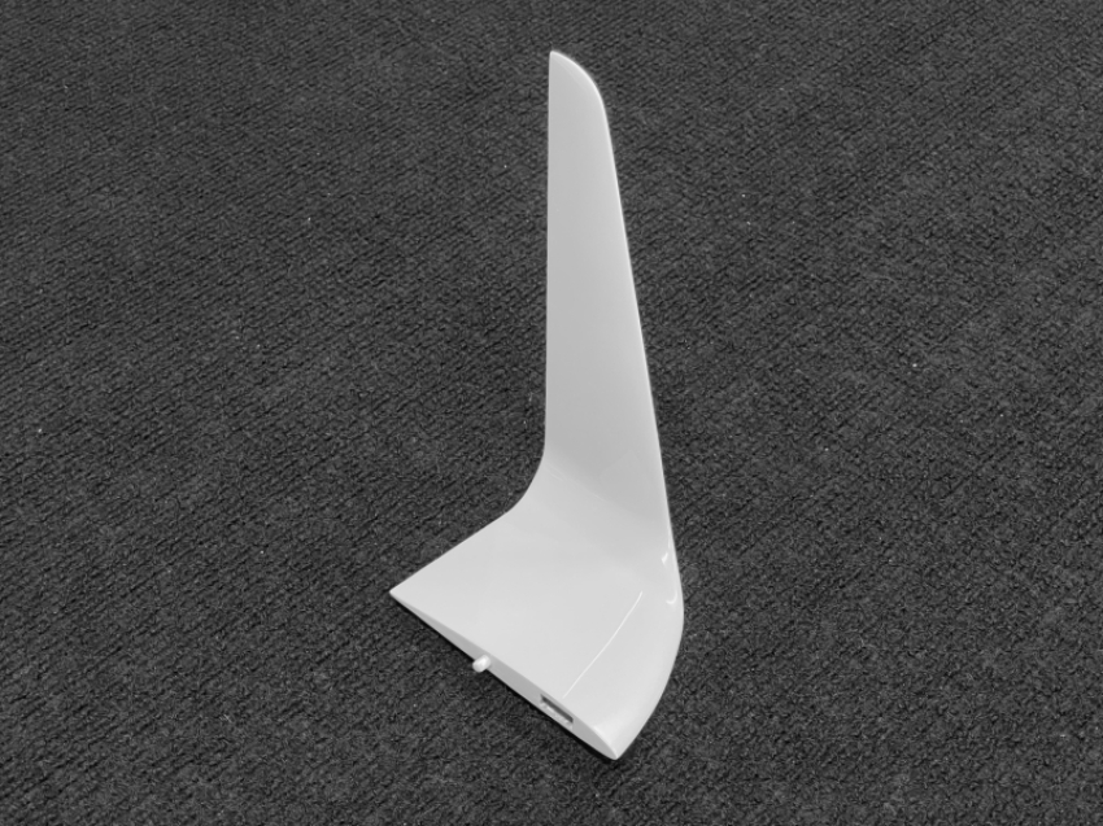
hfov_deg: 30.3
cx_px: 552
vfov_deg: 22.9
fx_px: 2039
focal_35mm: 64
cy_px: 413
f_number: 2.2
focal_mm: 7.5
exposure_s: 1/50
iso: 400
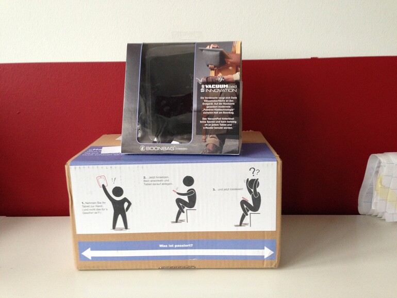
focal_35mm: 33
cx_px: 198
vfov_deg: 43.0
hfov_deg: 55.3
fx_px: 379
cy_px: 149
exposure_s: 1/20
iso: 160
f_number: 2.4
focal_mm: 4.13
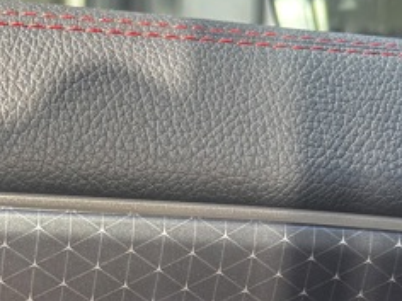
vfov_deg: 16.0
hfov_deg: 21.4
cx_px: -3
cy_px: 376
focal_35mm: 88
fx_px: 1022
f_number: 1.6
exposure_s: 1/157
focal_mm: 5.96
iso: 50
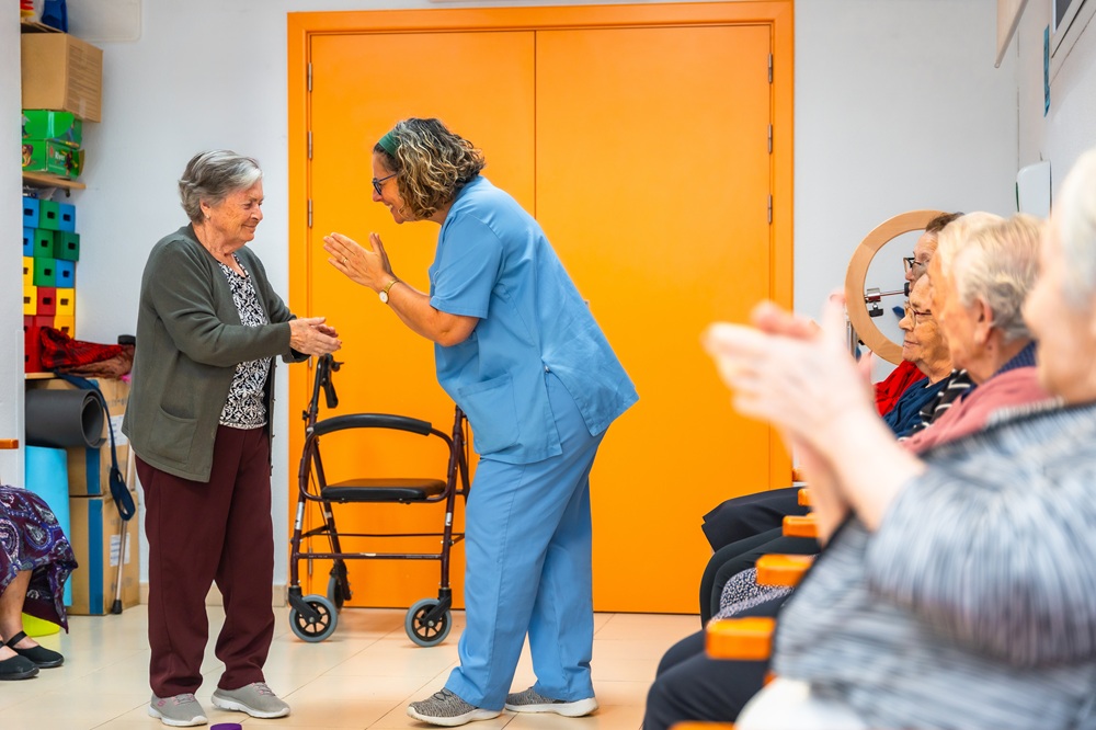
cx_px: 548
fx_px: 1665
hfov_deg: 36.4
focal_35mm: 55
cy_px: 365
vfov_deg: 24.7
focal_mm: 54.7
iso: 800
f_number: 2.8
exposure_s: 1/160
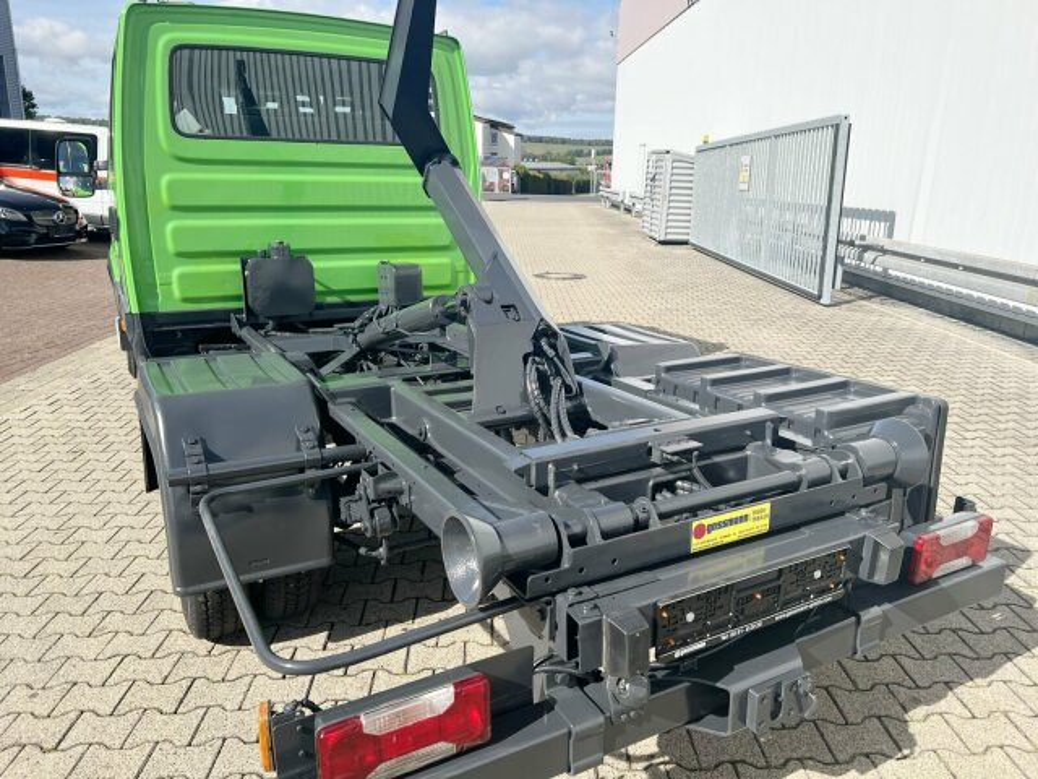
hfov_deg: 67.3
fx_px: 780
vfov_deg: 53.1
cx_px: 519
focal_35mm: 26
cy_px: 390
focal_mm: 5.7
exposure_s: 1/3165
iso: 50
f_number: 1.5
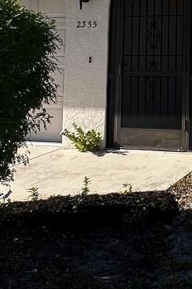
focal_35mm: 59
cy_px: -13
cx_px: 293
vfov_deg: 31.0
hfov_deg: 19.7
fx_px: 473
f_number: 1.8
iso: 32
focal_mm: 1.57
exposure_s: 1/1248
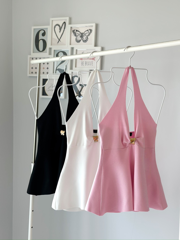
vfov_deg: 39.7
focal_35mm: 48
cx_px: 90
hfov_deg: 30.3
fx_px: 333
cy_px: 120
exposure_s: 1/172
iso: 100
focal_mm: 6.86
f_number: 1.78
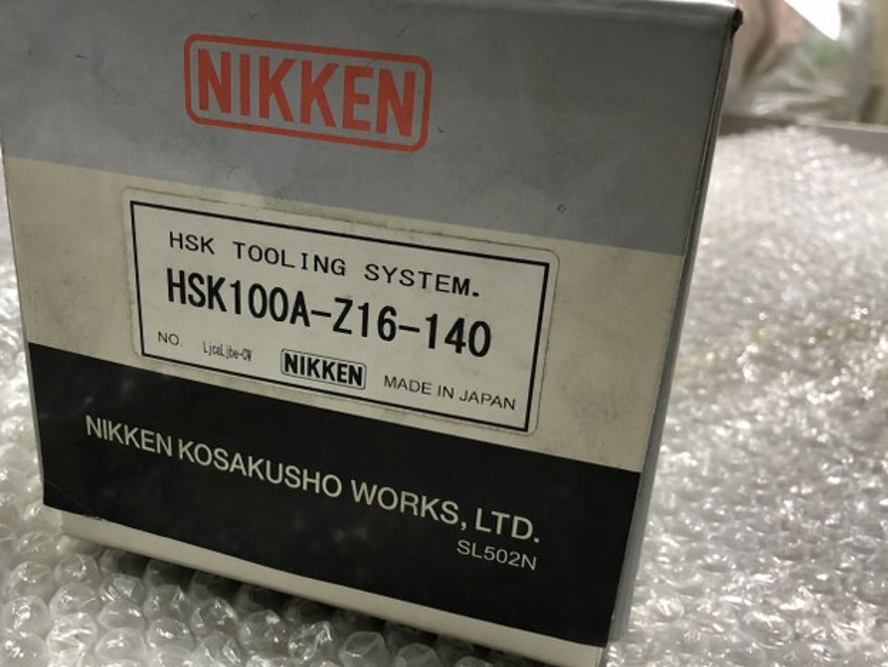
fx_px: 924
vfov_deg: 39.7
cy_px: 320
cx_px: 360
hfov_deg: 51.0
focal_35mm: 36
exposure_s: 1/15
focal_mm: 4
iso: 80
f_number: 1.8
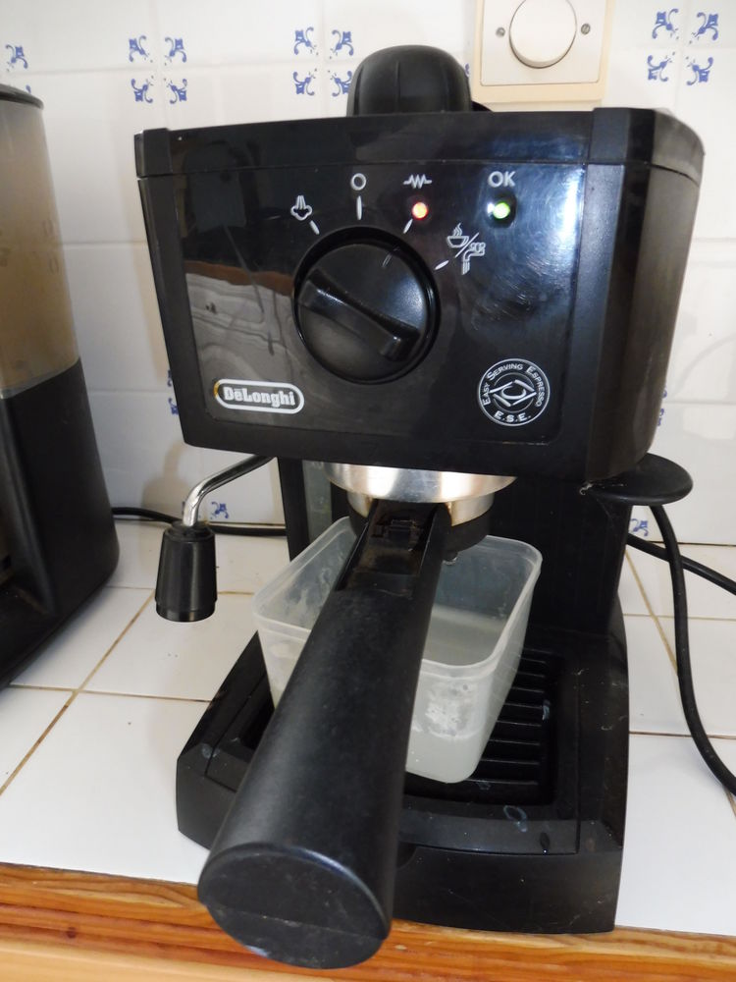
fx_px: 680
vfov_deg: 71.6
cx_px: 368
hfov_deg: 56.8
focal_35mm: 24
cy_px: 491
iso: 400
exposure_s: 1/8
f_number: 3.3
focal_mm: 4.3
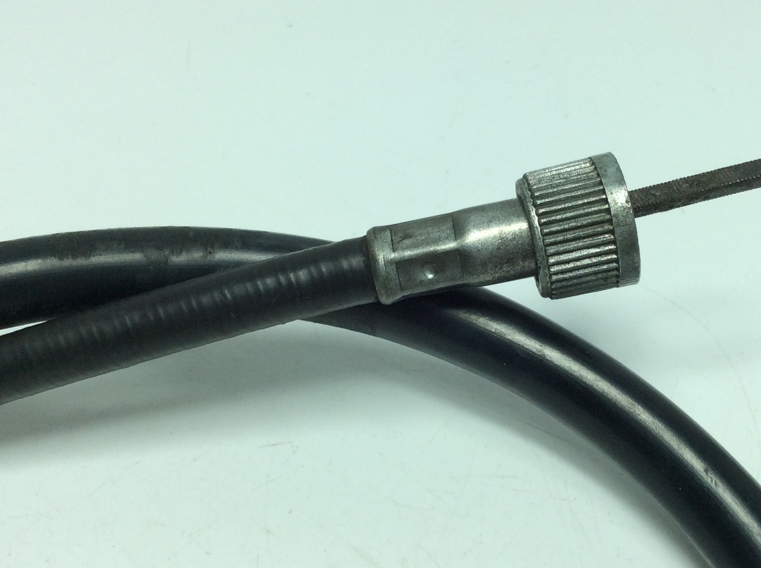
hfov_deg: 41.1
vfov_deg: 31.4
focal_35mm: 46
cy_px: 261
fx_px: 1010
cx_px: 455
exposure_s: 1/525
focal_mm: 3.3
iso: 32
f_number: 2.4
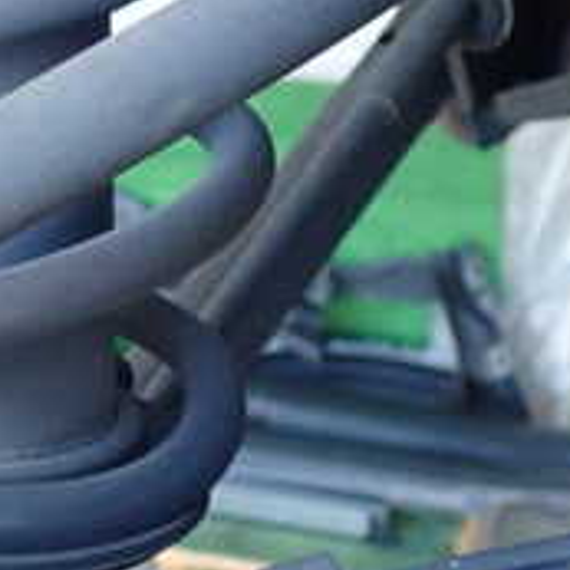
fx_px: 1714
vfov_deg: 18.7
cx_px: -79
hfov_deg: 18.1
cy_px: 102
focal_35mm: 92
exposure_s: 1/125
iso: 640
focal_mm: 5.5
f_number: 2.3
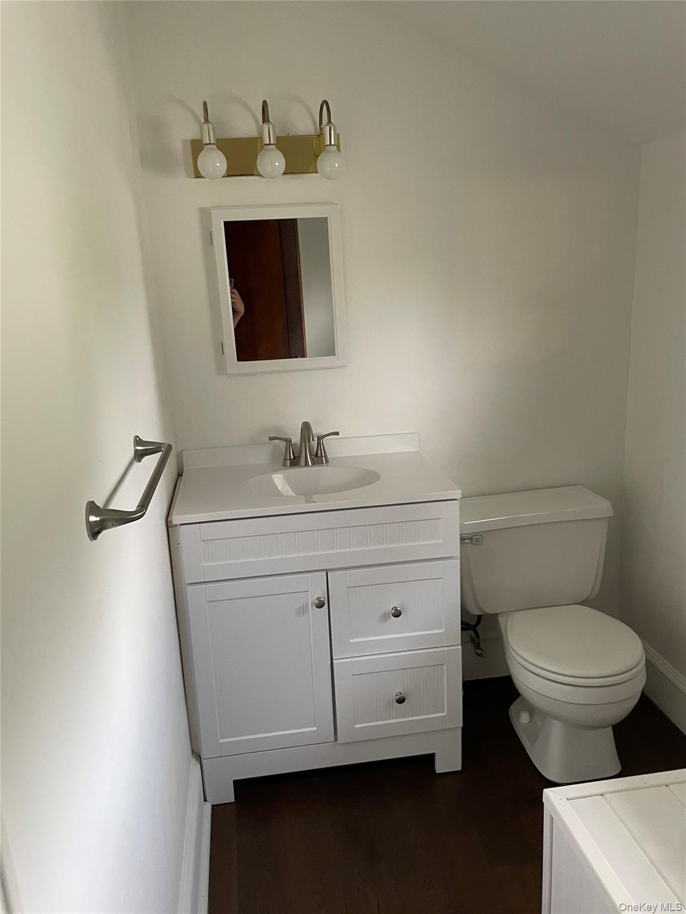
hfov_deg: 53.1
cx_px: 343
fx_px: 687
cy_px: 457
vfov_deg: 67.3
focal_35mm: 26
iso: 200
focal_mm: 4.2
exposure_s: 1/60
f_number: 1.6
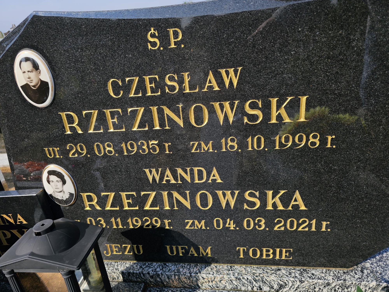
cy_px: 146
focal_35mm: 23
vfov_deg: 58.9
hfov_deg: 73.9
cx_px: 194
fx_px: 258
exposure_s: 1/852
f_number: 1.7
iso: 10
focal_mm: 6.3
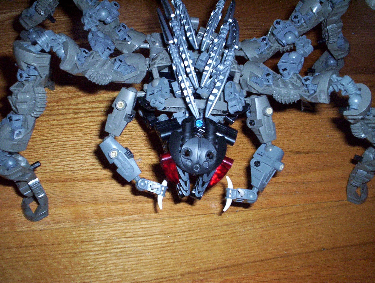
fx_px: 413
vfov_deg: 37.9
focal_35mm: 38
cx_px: 188
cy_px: 142
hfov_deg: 48.9
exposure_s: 1/60
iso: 140
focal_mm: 4.99
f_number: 4.5
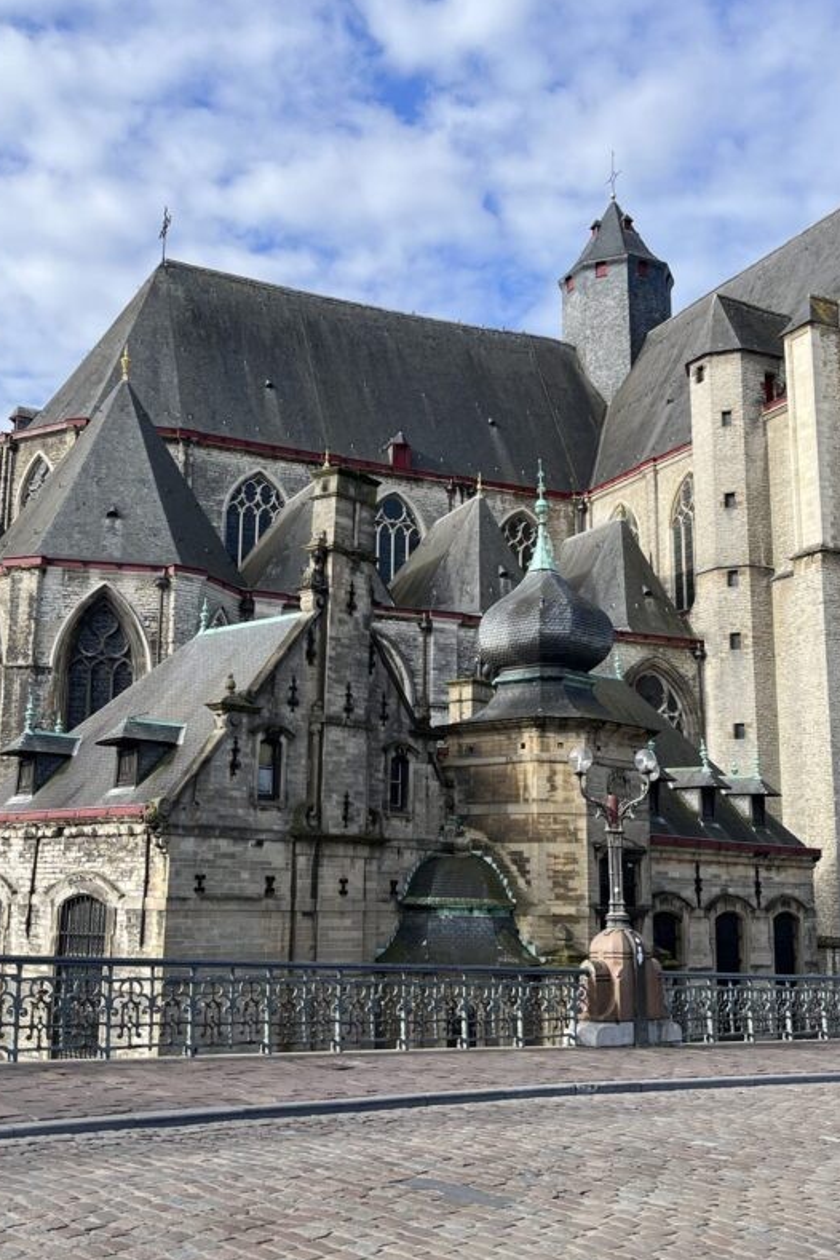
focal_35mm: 37
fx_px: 1295
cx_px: 380
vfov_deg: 51.9
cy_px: 637
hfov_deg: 35.9
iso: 50
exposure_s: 1/1992
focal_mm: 5.1
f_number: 1.6
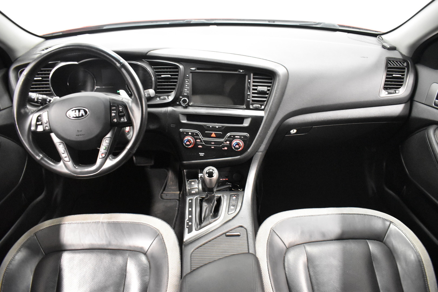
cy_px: 146
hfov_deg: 67.4
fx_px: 328
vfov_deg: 47.9
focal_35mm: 27
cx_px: 219
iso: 7200
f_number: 3.5
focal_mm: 18
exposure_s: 1/30
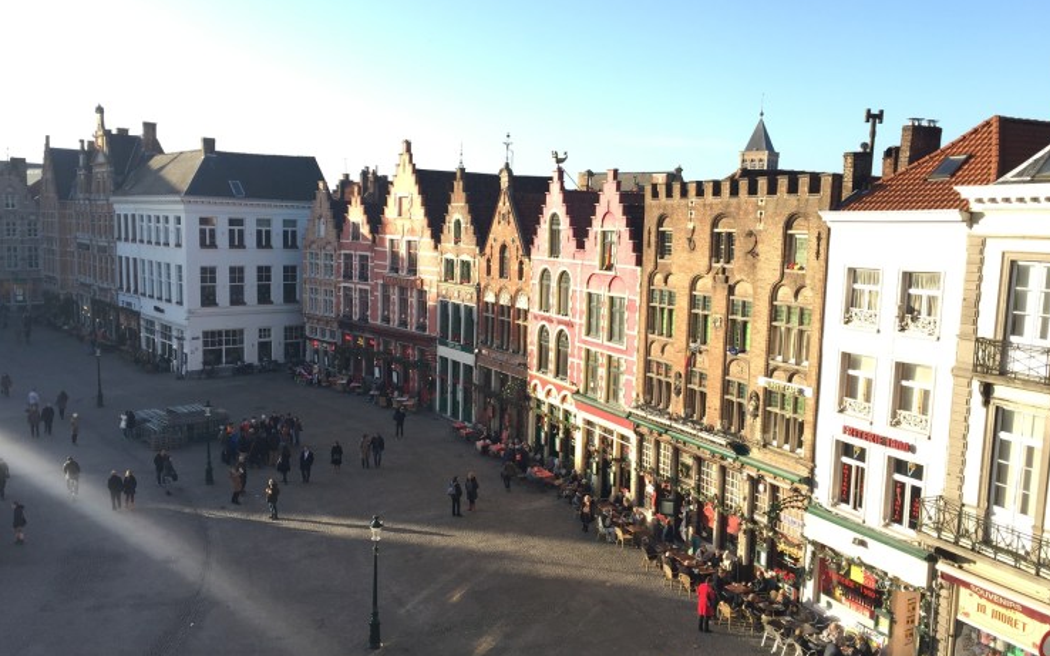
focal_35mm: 32
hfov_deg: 59.7
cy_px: 351
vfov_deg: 39.4
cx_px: 522
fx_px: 916
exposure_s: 1/455
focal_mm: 4.15
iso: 32
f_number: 2.2
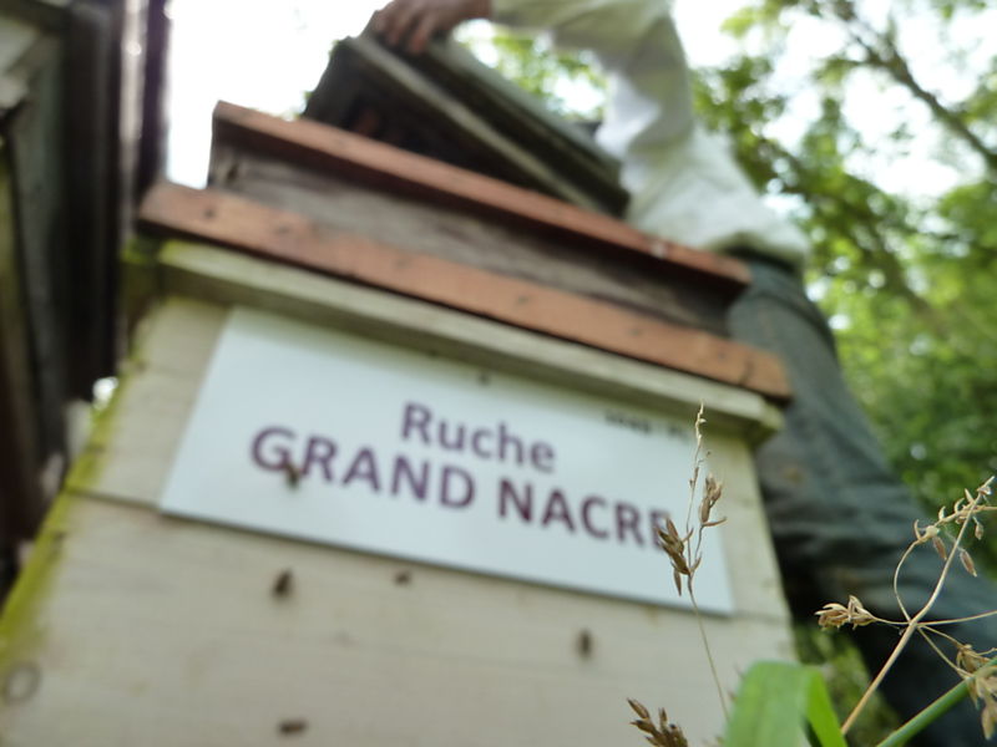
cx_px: 498
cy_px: 374
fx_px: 720
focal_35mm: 25
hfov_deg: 69.4
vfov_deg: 54.9
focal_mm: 4.1
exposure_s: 1/250
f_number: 4
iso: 125
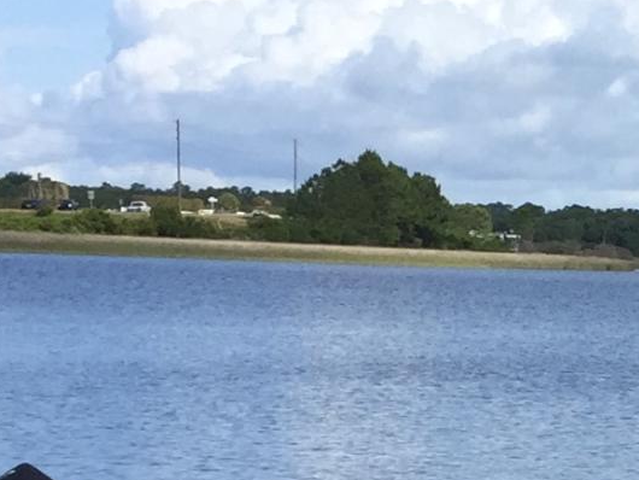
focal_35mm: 164
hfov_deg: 10.7
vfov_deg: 8.8
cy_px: 716
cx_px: 1396
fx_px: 3029
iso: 32
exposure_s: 1/1883
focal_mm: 4.15
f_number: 2.2
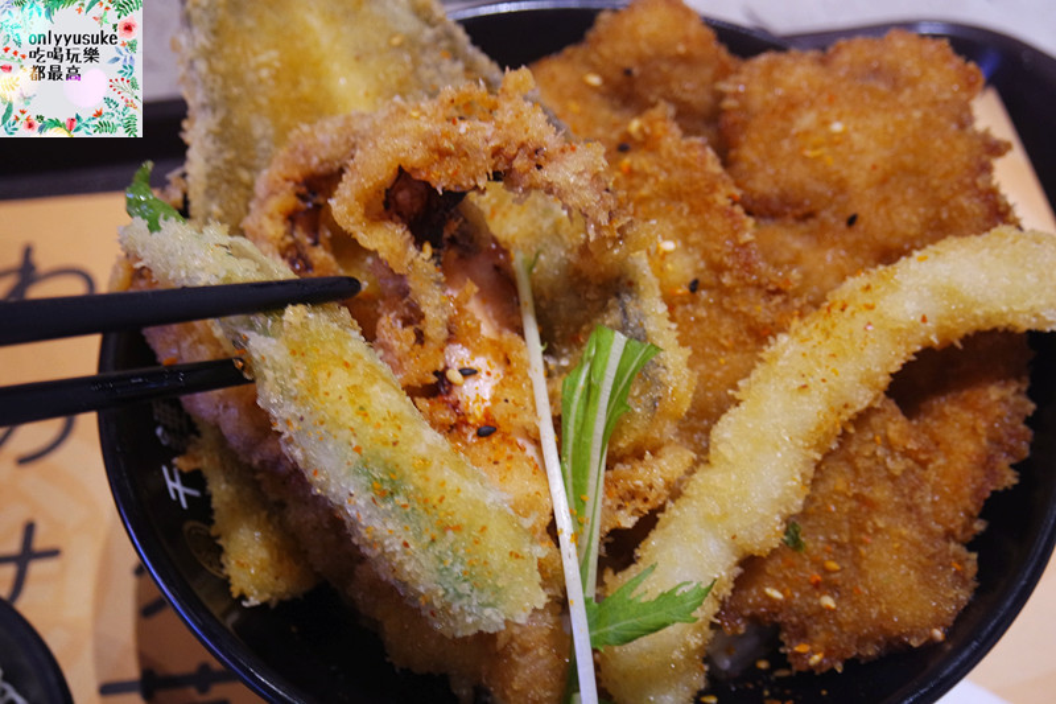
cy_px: 352
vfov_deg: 33.4
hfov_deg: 48.5
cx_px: 528
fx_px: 1173
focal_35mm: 40
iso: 800
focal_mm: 15
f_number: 4
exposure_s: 1/15
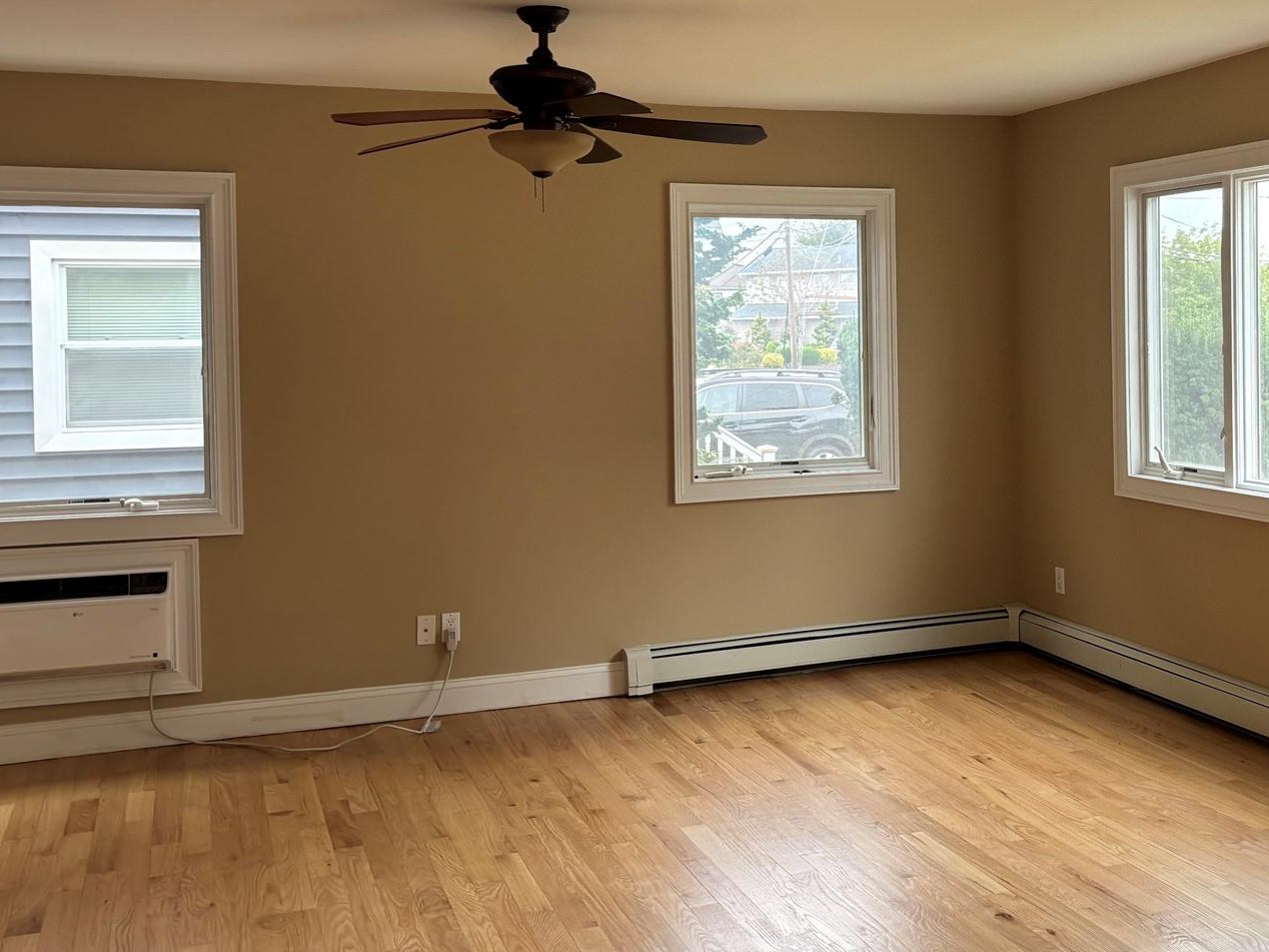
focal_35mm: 42
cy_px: 368
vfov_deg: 34.2
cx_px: 824
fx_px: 1540
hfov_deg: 44.3
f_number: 1.6
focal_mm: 5.96
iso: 64
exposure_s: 1/121
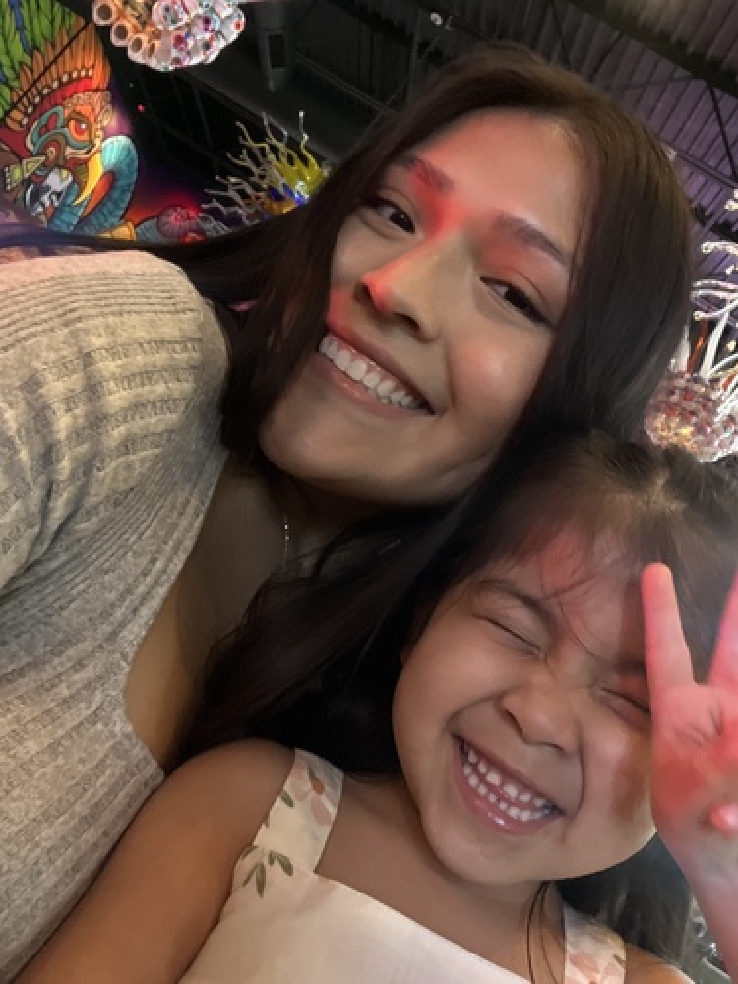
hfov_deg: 46.8
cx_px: 369
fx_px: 853
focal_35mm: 30
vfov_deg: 60.0
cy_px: 492
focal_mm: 2.71
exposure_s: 1/30
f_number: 2.2
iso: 400
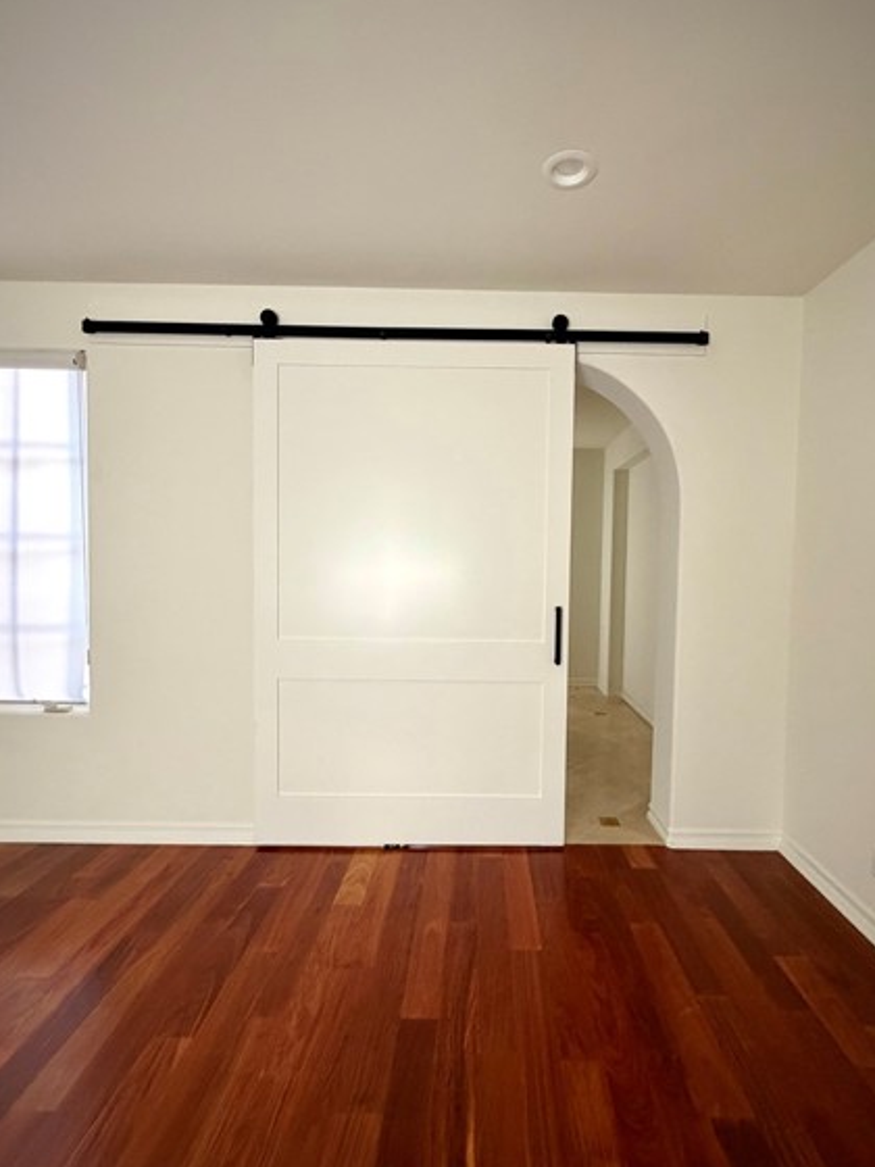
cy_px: 586
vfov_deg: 94.5
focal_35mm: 16
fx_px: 539
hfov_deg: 77.9
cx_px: 483
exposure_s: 1/63
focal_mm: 2.22
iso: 320
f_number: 2.2
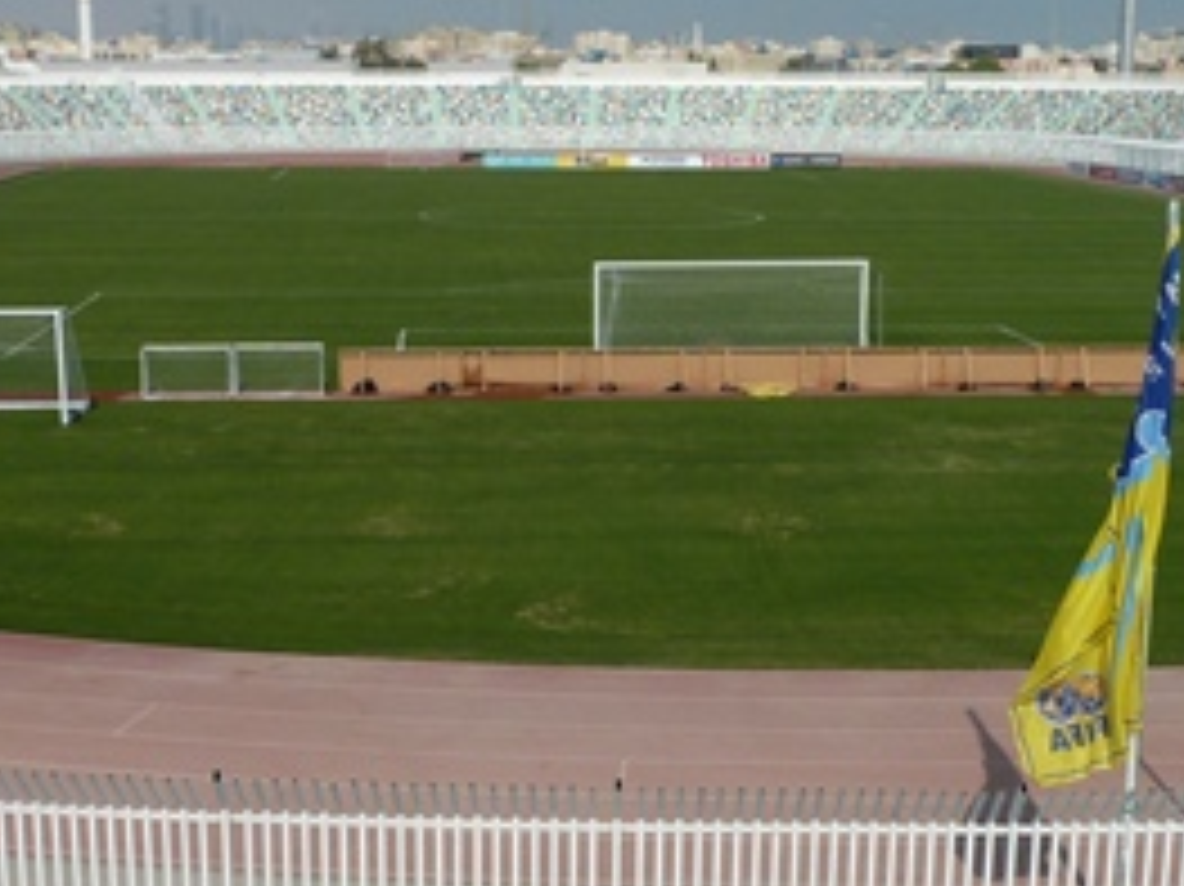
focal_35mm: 57
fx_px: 1949
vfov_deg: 25.5
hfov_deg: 33.8
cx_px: 558
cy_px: 612
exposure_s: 1/640
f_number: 5.6
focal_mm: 4.1
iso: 80
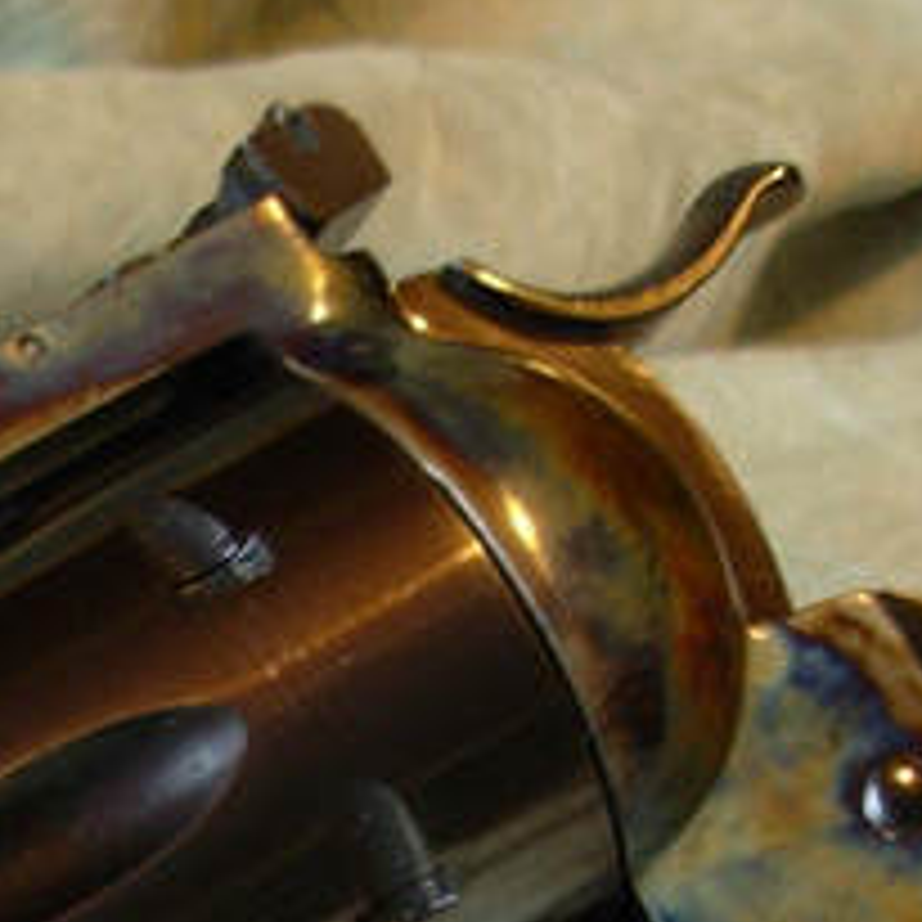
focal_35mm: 207
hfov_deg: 8.4
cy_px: 1282
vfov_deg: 8.3
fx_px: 6238
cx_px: 92
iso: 50
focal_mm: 7.5
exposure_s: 1/7.6
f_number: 3.1
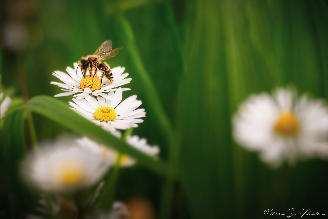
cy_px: 110
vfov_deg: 4.6
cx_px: 164
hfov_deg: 6.9
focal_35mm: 300
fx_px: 2733
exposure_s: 1/200
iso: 100
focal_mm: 200
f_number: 5.6
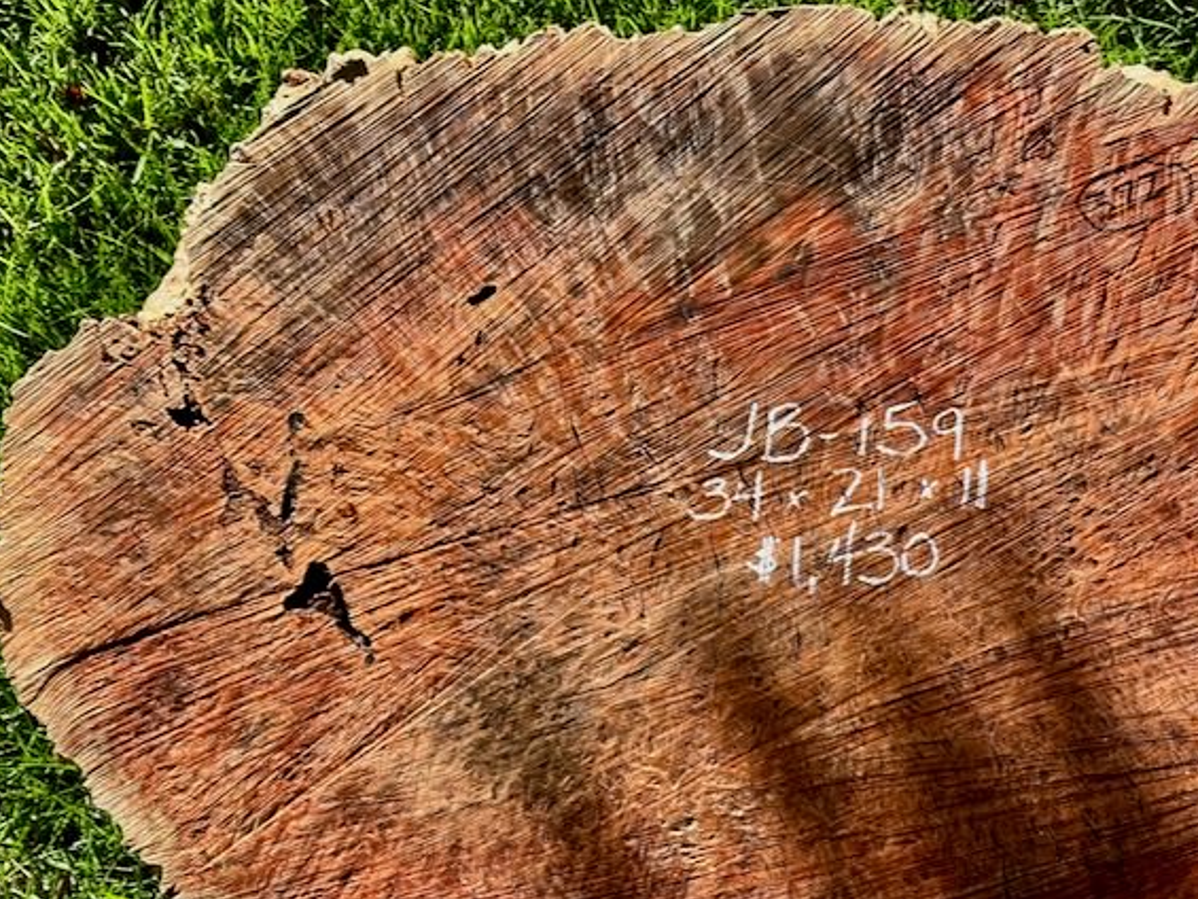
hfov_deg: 28.3
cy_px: 529
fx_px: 2354
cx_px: 818
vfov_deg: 21.6
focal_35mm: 68
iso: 64
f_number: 1.78
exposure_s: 1/444
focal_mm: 6.86
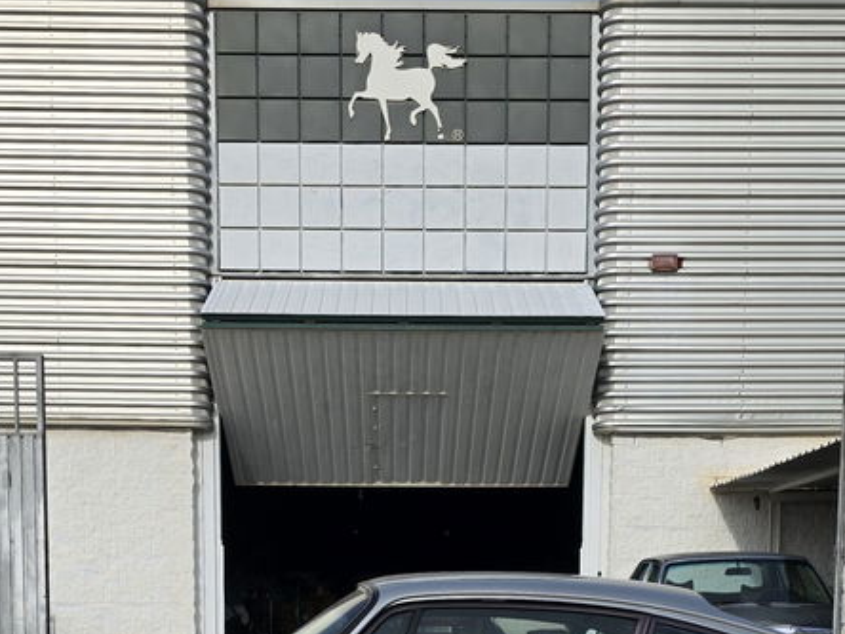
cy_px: 723
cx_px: 419
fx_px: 1294
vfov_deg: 25.2
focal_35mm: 53
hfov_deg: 36.2
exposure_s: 1/1189
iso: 12
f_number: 1.7
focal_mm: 6.3
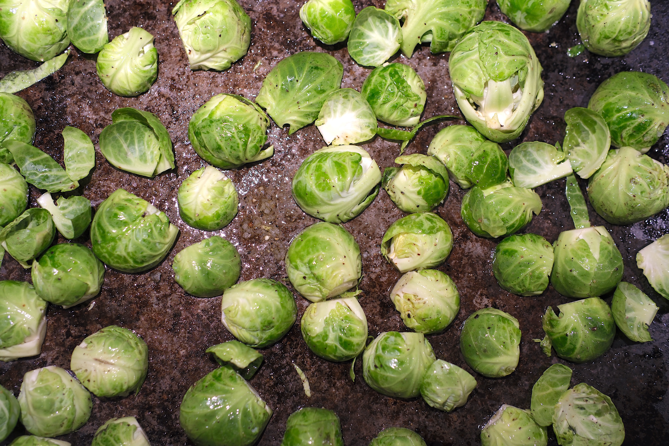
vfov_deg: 29.9
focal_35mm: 45
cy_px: 223
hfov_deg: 43.6
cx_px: 334
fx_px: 836
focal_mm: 30
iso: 200
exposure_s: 1/42
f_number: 2.8
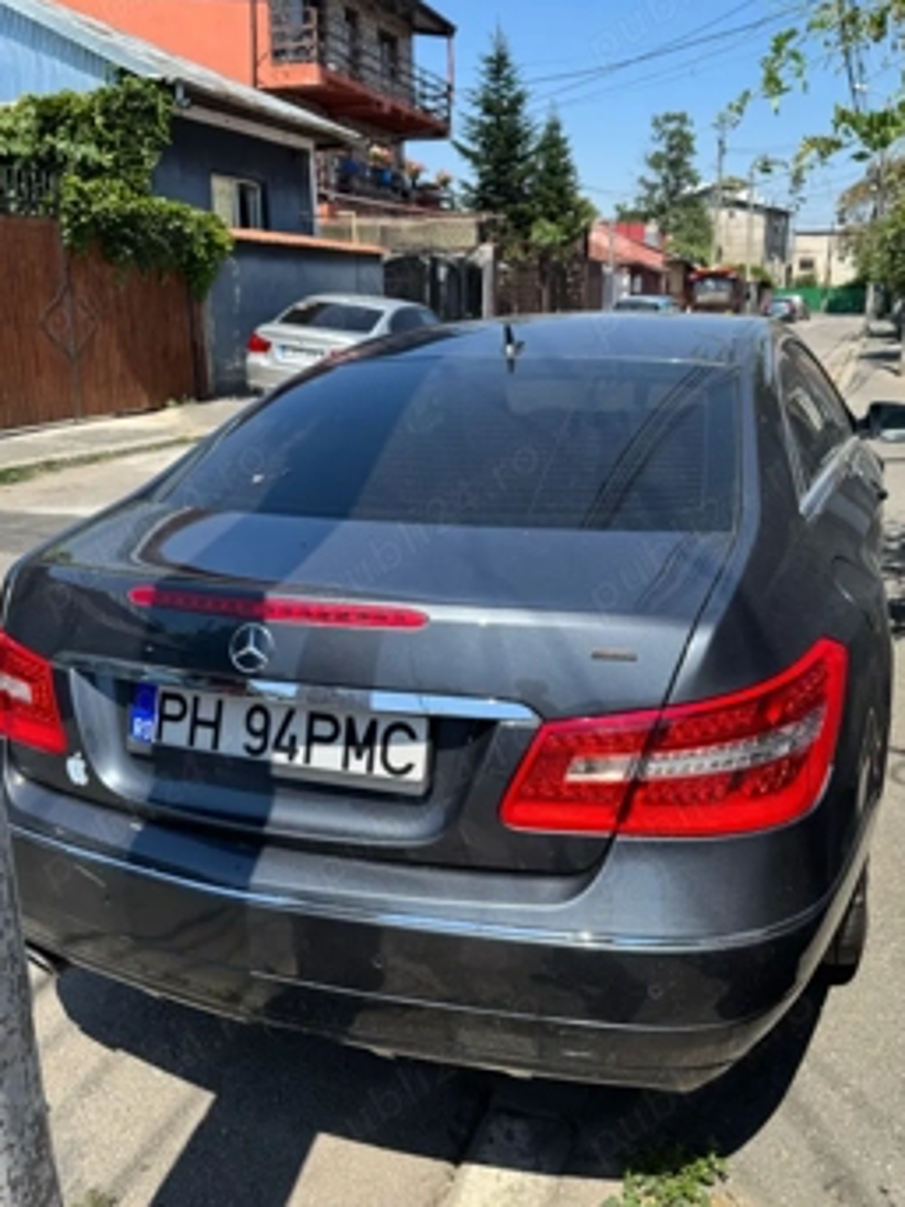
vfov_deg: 63.4
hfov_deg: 49.6
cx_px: 497
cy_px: 570
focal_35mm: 28
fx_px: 977
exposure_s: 1/2833
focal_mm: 6.76
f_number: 1.78
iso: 80
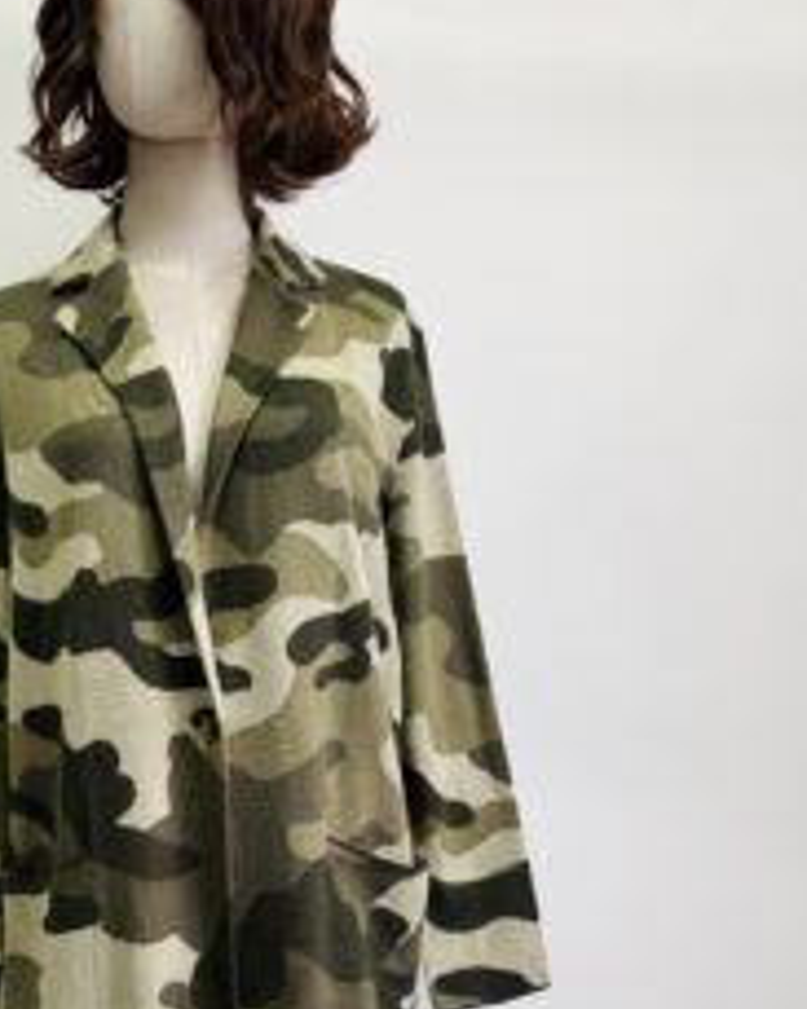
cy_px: 705
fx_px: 1225
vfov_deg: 43.9
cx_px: 225
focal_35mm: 41
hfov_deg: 35.8
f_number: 1.78
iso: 200
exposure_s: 1/60
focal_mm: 6.76
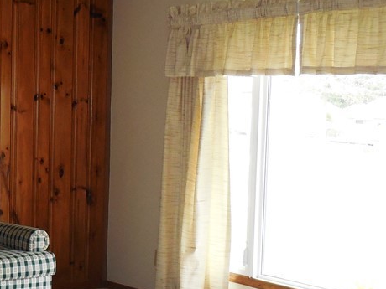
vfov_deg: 16.5
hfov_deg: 21.2
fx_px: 992
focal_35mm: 89
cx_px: -10
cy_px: 225
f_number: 3.6
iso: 400
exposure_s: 1/30
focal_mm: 7.1
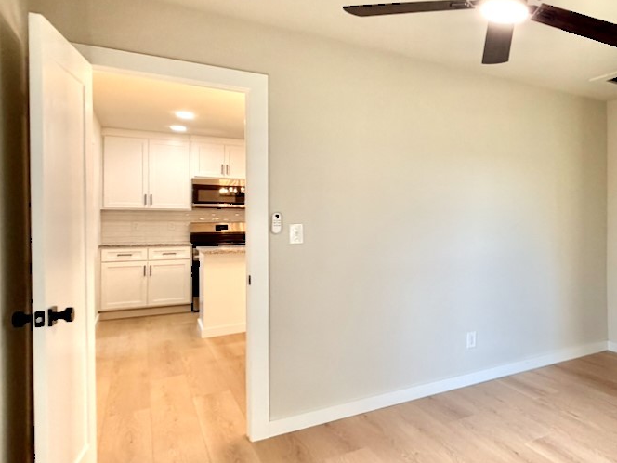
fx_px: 481
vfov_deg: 51.4
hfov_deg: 57.4
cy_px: 227
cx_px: 539
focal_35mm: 27
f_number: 2.2
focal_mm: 2.22
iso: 200
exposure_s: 1/120
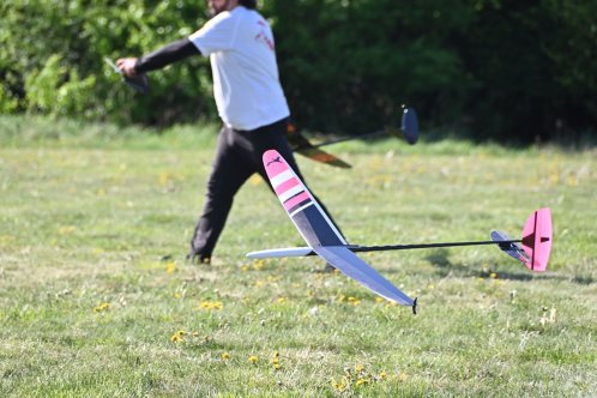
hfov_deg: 6.9
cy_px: 199
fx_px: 4975
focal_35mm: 300
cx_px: 298
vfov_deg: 4.6
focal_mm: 200
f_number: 5.6
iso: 640
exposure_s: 1/1600
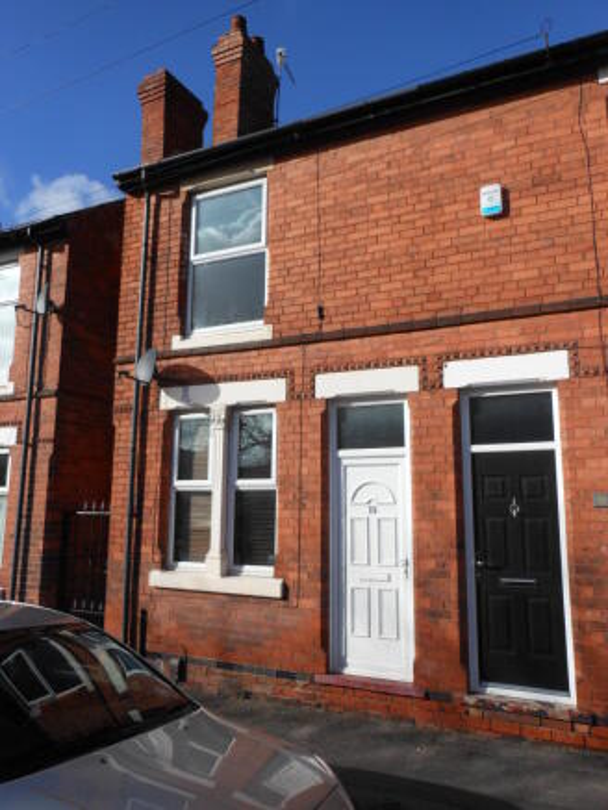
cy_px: 405
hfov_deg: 49.8
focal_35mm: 28
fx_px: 655
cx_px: 304
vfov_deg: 63.4
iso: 80
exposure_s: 1/1000
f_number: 3.7
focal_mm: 5
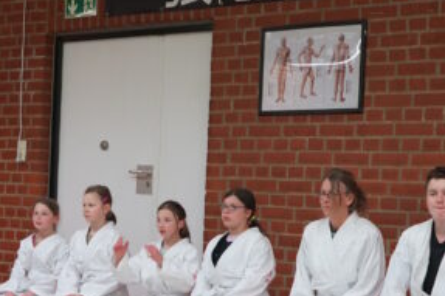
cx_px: 73
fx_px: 1223
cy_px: 256
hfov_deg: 20.3
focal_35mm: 99
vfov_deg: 13.7
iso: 1250
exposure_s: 1/160
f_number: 4
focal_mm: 37
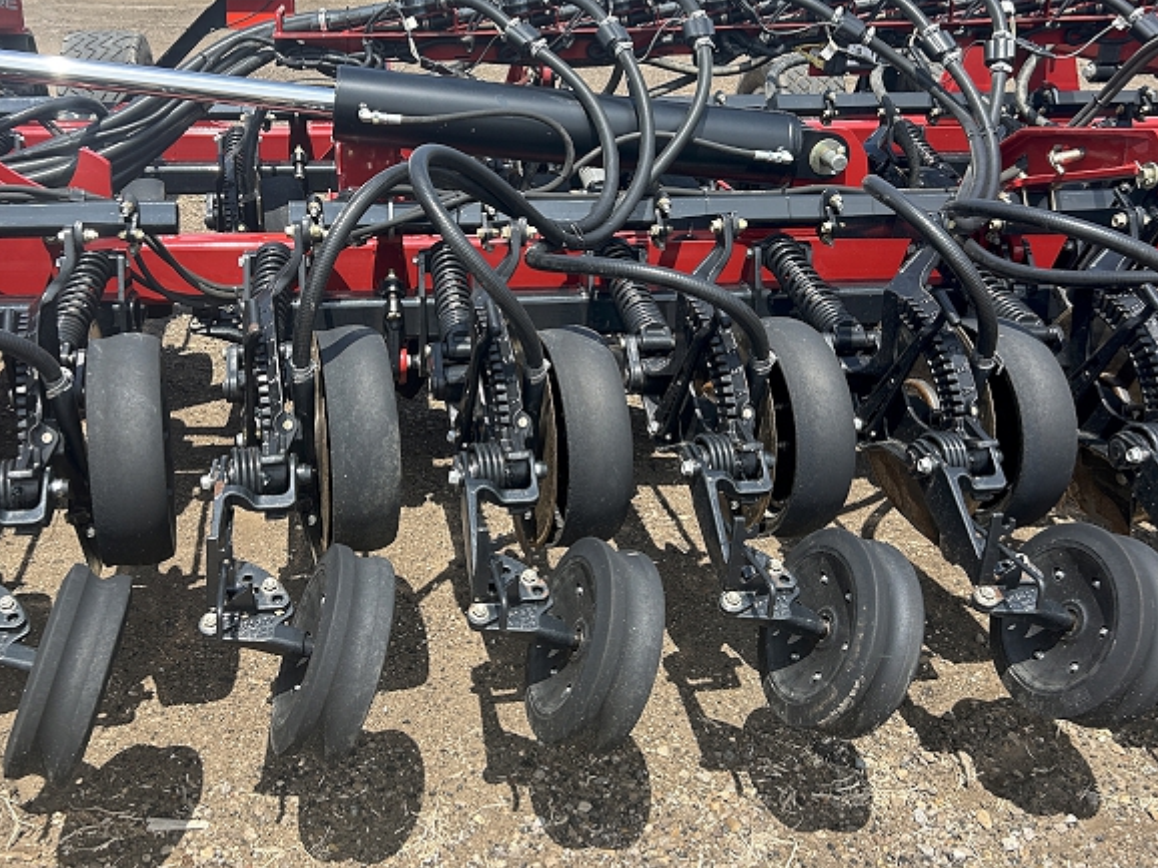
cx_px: 479
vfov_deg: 39.5
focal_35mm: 36
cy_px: 351
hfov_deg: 51.1
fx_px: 1204
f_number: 1.5
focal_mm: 5.7
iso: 50
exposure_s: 1/2165
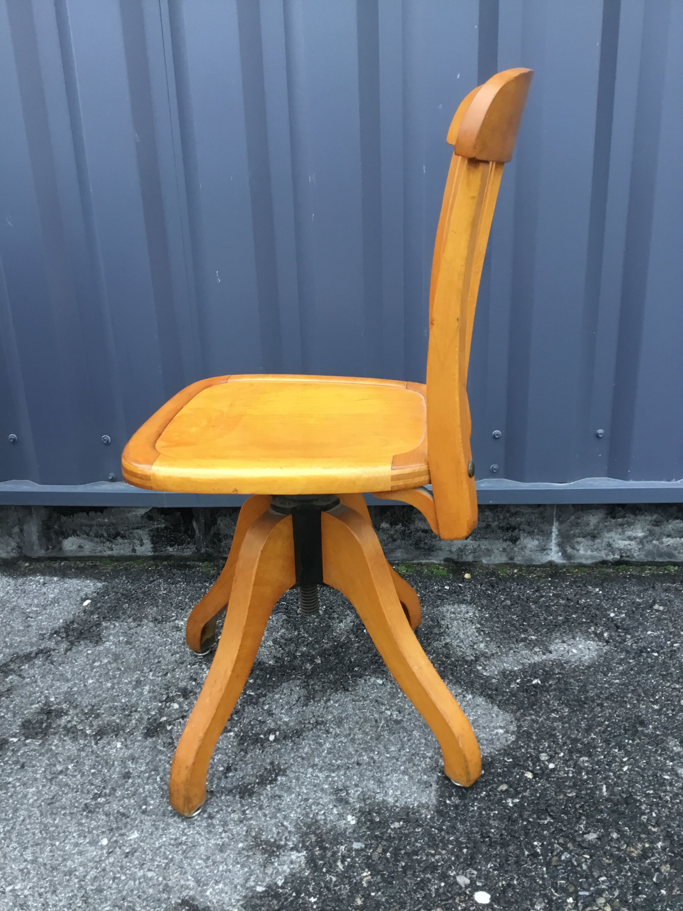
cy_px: 456
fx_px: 816
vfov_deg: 58.4
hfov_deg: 45.4
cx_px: 342
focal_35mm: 31
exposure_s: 1/30
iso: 64
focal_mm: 3.3
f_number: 2.4
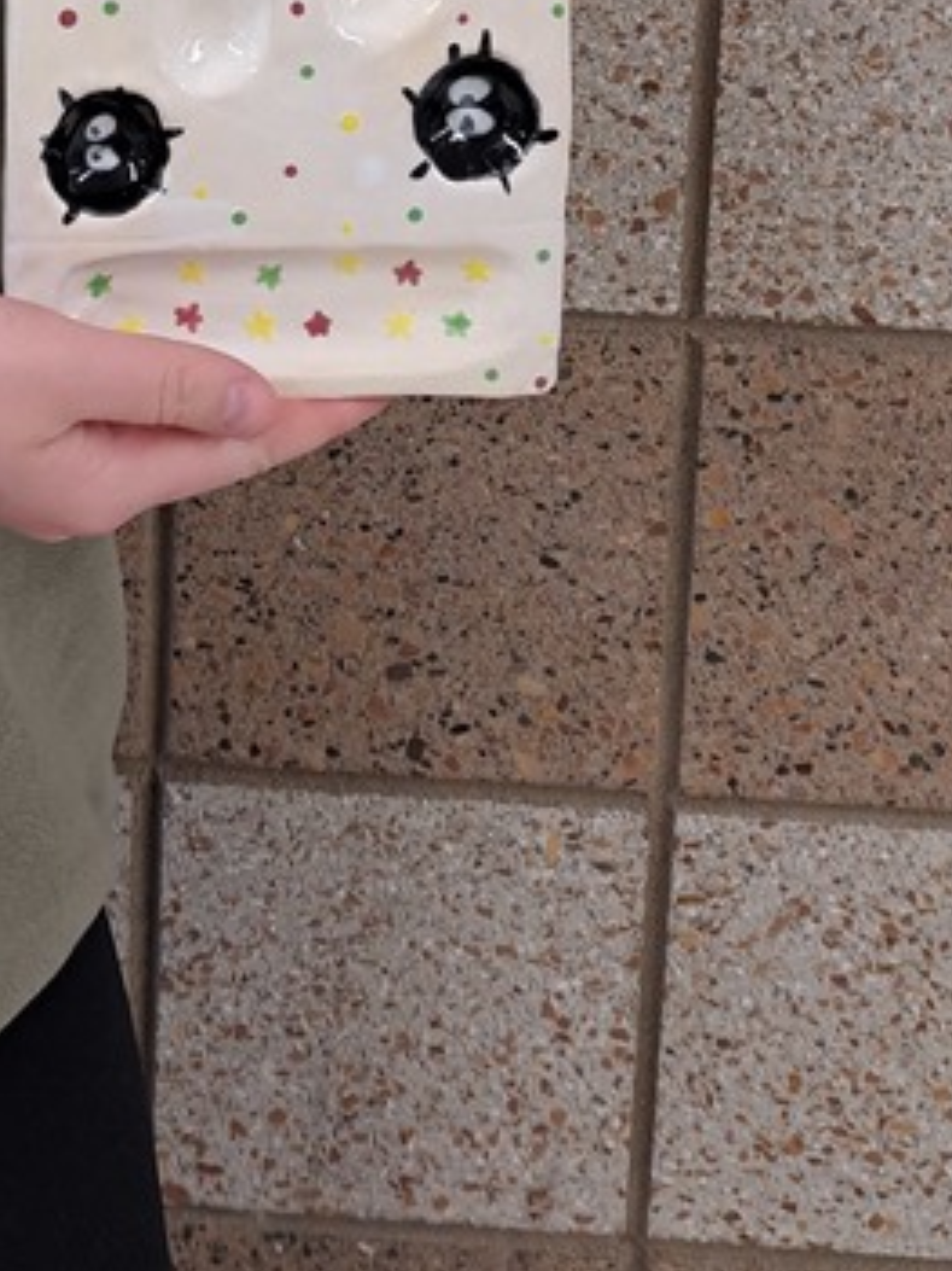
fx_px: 2568
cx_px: -62
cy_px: -554
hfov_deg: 20.2
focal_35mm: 70
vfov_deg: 23.2
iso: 160
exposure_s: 1/60
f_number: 1.8
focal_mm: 5.23
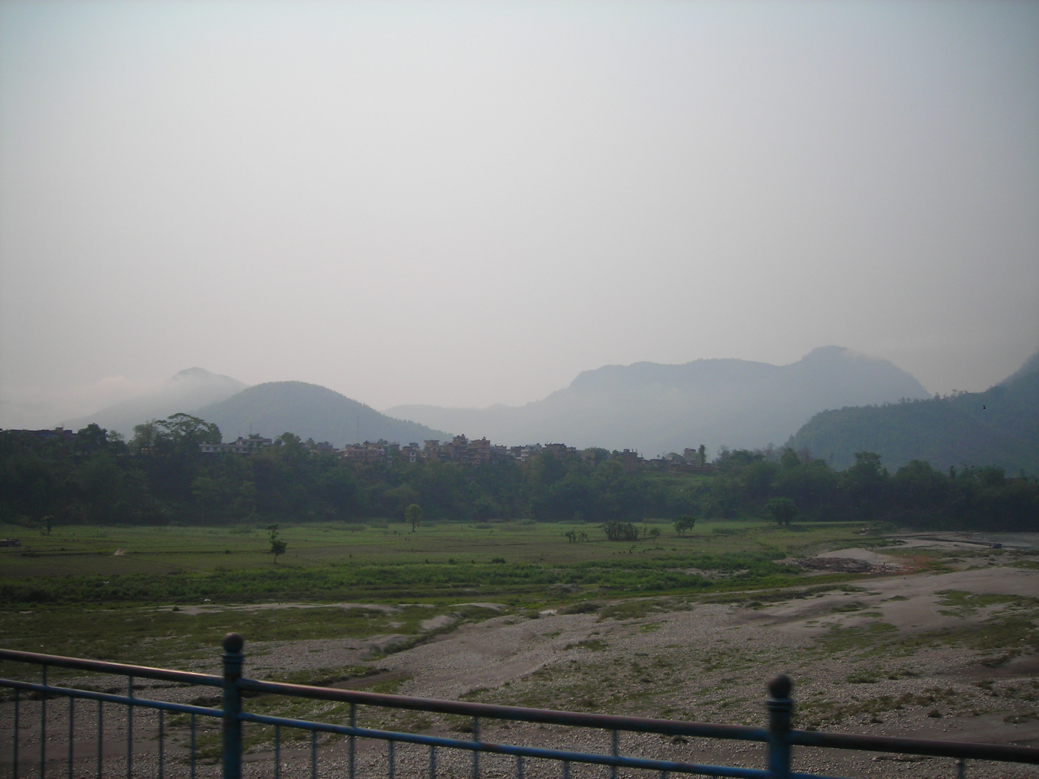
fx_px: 1141
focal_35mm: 38
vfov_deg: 37.7
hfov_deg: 49.0
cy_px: 390
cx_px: 520
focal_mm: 6.3
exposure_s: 1/286
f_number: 6.4
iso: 50
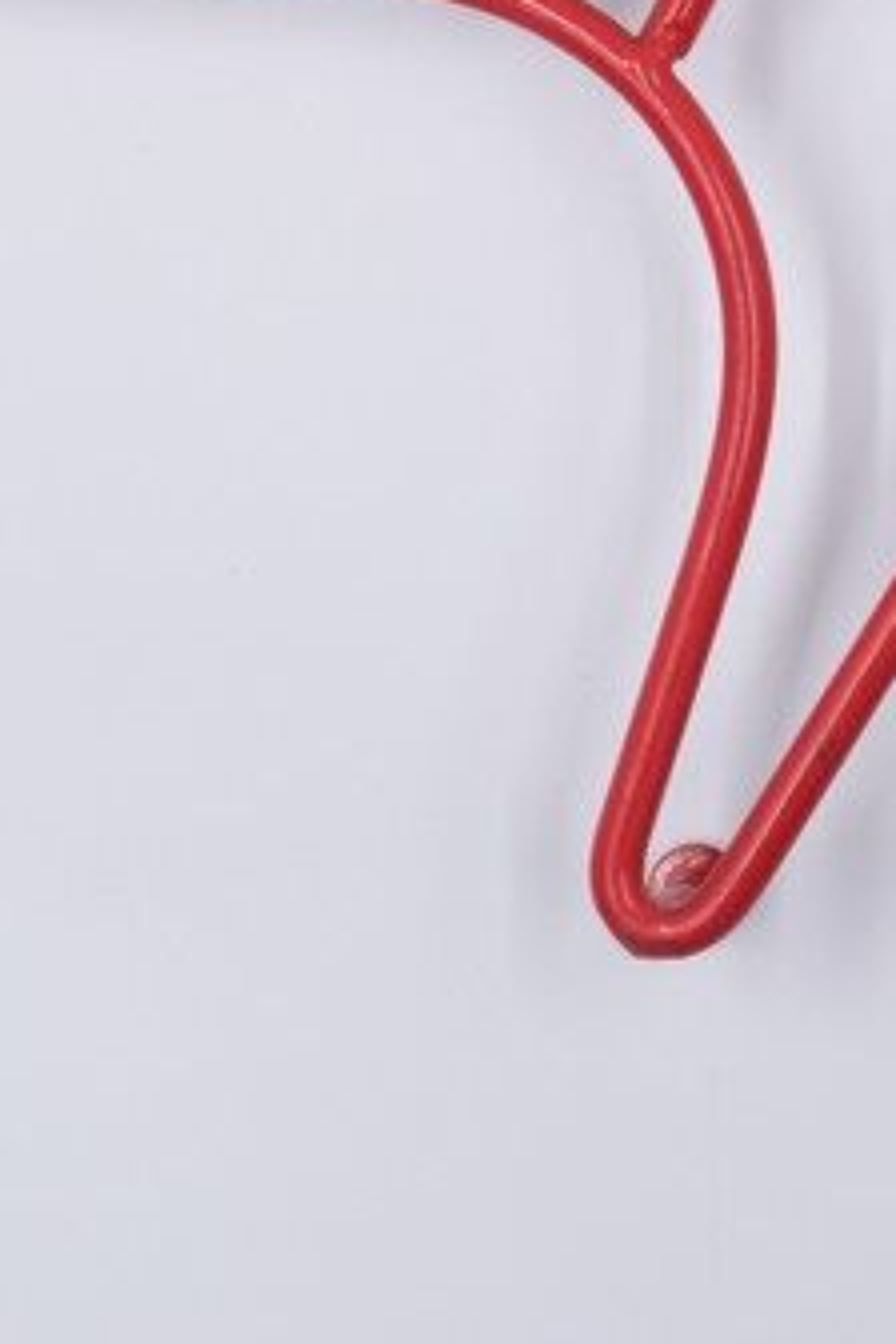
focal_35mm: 107
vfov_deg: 18.2
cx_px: 1280
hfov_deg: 12.3
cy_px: -220
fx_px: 3994
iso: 160
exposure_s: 1/125
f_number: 5.6
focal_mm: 20
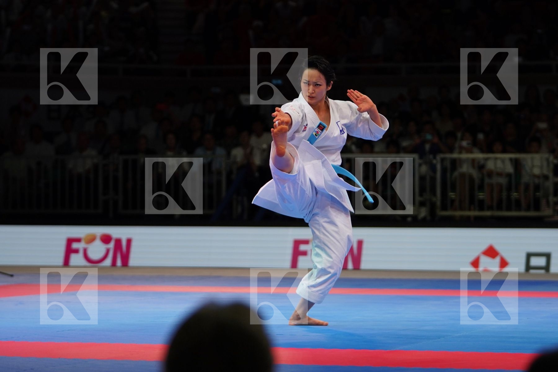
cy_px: 186
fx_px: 2232
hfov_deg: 14.3
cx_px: 279
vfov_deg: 9.5
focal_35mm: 144
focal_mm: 96
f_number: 2.8
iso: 640
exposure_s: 1/1000
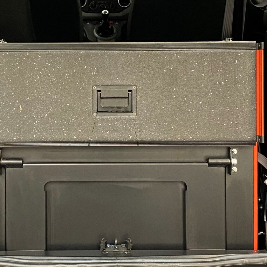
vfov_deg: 24.5
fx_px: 611
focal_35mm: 70
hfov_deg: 24.6
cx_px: 114
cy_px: 88
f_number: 1.8
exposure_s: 1/50
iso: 200
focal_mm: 4.25
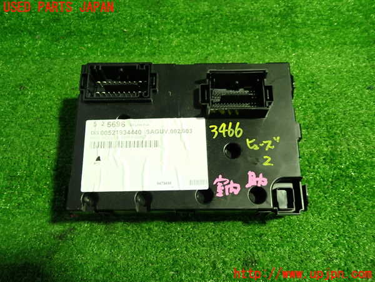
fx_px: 325
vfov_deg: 46.8
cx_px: 188
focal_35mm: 30
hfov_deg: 60.0
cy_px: 141
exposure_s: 1/30
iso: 250
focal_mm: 5.4
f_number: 2.3
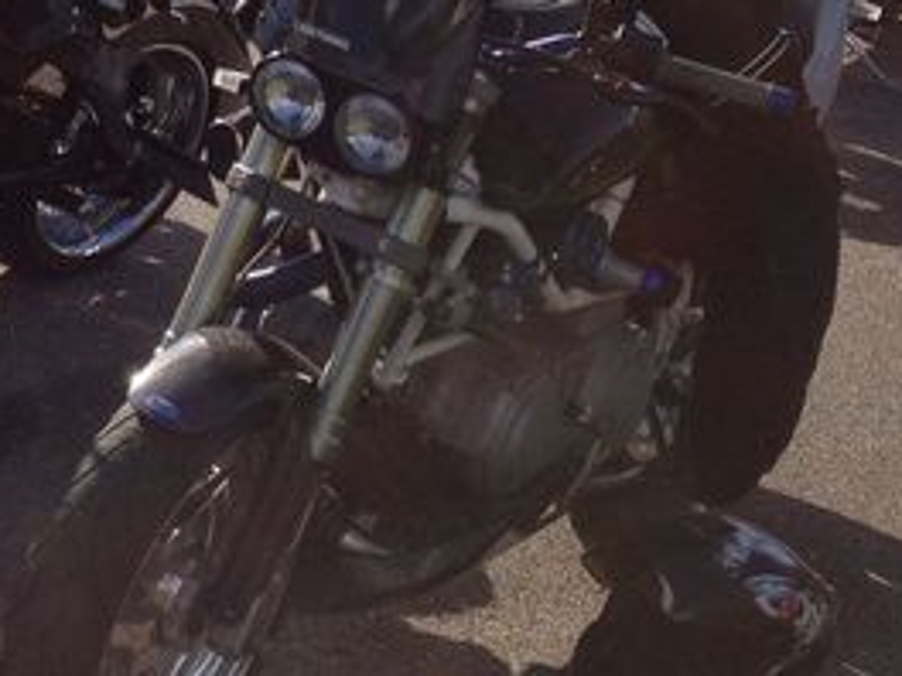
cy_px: -154
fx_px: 2762
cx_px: -120
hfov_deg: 17.8
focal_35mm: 106
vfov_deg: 13.5
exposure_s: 1/1534
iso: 64
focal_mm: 4.28
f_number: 2.4
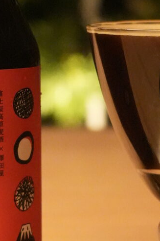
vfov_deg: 13.1
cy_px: 131
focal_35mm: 157
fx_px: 1047
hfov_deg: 8.7
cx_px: 85
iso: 12800
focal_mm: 44
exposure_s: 1/100
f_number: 5.6
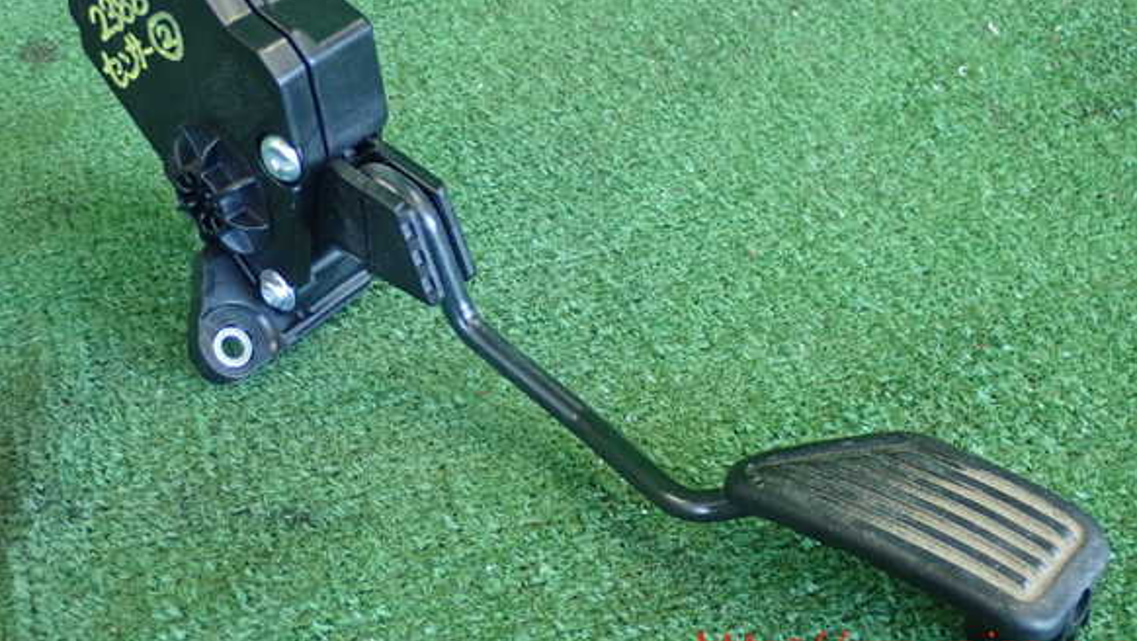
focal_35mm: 55
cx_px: 553
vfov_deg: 21.8
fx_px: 1659
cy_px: 236
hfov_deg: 37.8
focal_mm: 8.99
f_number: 3.2
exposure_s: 1/50
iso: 800
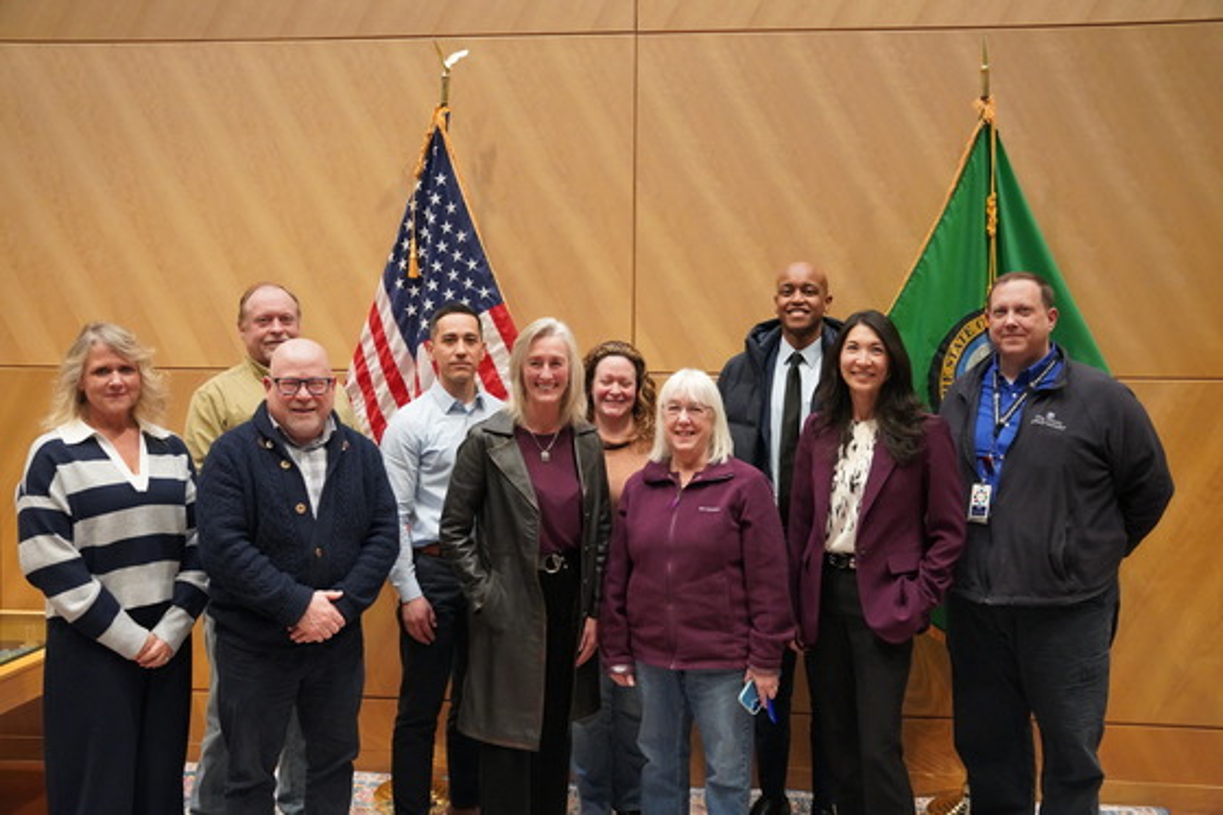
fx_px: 1168
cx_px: 612
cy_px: 408
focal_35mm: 34
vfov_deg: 38.4
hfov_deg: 55.3
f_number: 4
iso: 6400
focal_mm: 34.4
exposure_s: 1/160
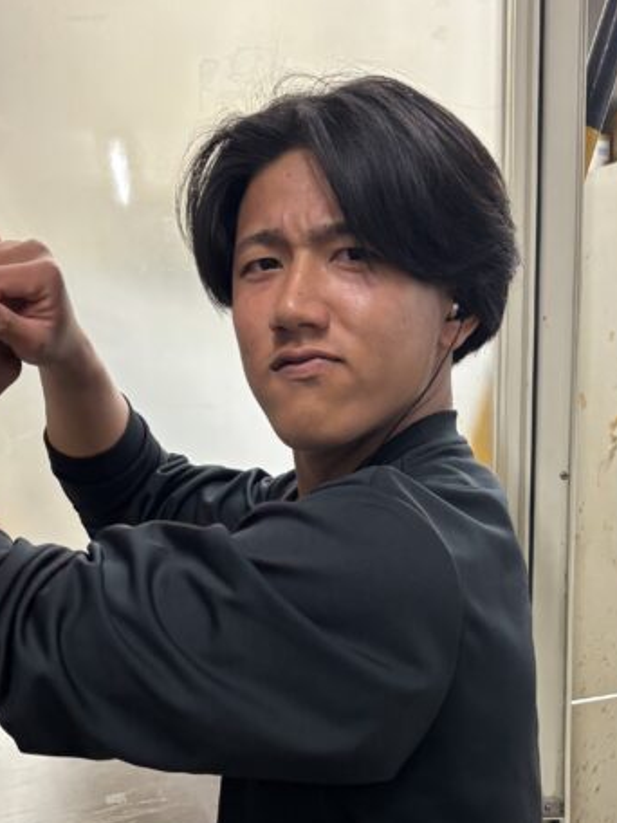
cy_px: 624
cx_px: 310
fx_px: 1355
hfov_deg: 25.7
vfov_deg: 33.1
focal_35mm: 57
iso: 250
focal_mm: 5.96
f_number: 1.6
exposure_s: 1/60
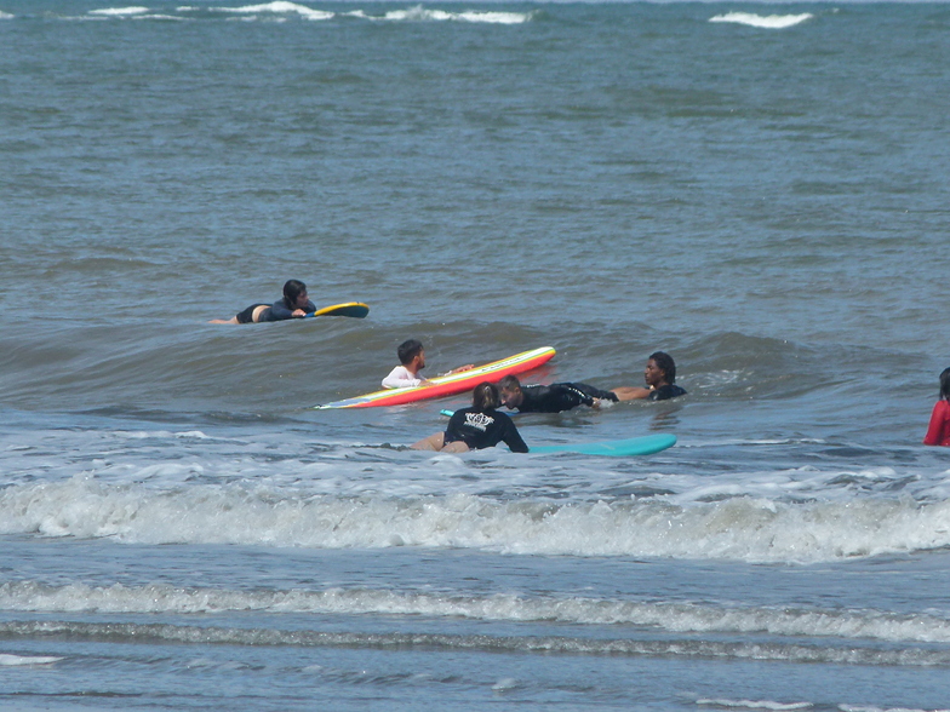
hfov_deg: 2.5
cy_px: 356
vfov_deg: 1.9
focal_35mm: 799
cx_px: 475
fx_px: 21928
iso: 100
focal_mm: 108
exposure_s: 1/1000
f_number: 5.2
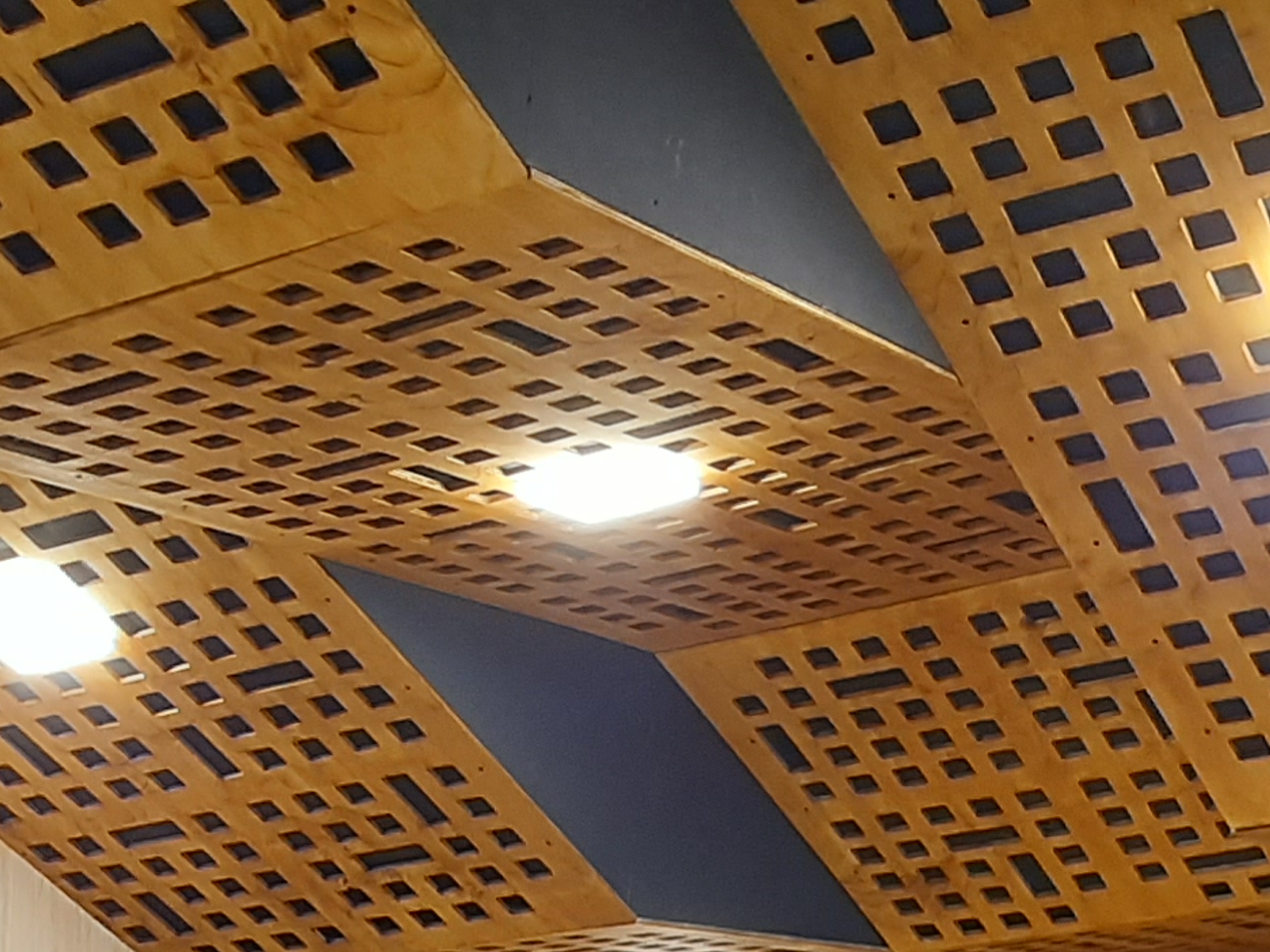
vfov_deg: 16.2
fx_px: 3045
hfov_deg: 23.5
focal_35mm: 83
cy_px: 1461
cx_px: 557
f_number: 1.7
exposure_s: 1/50
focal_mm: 3.93
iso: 125
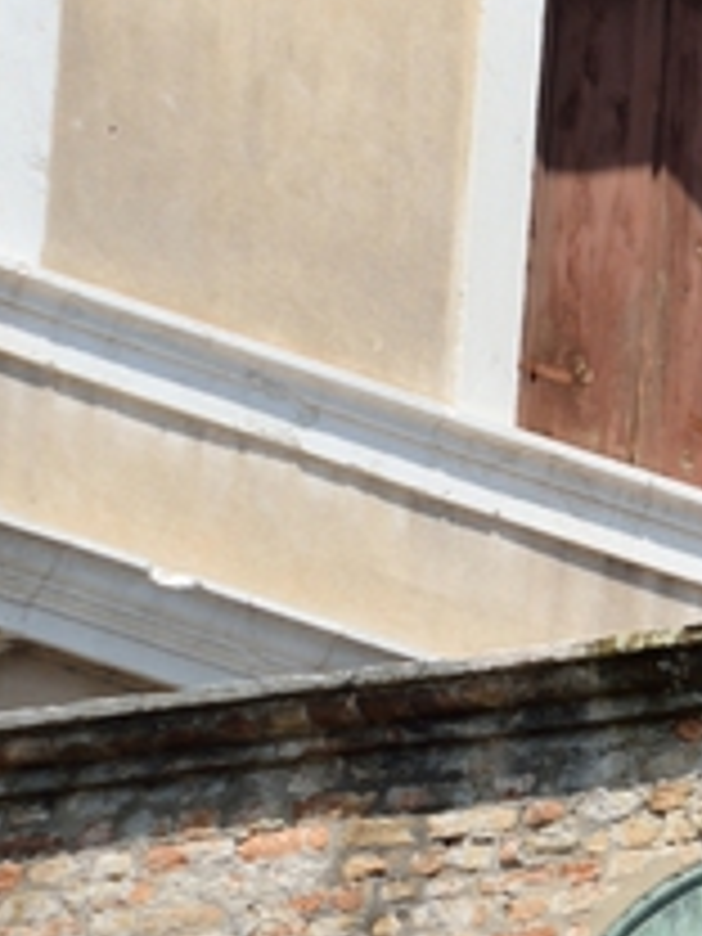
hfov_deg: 1.5
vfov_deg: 2.1
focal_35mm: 967
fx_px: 26147
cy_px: 414
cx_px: 884
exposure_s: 1/500
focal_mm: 200
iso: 100
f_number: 5.6
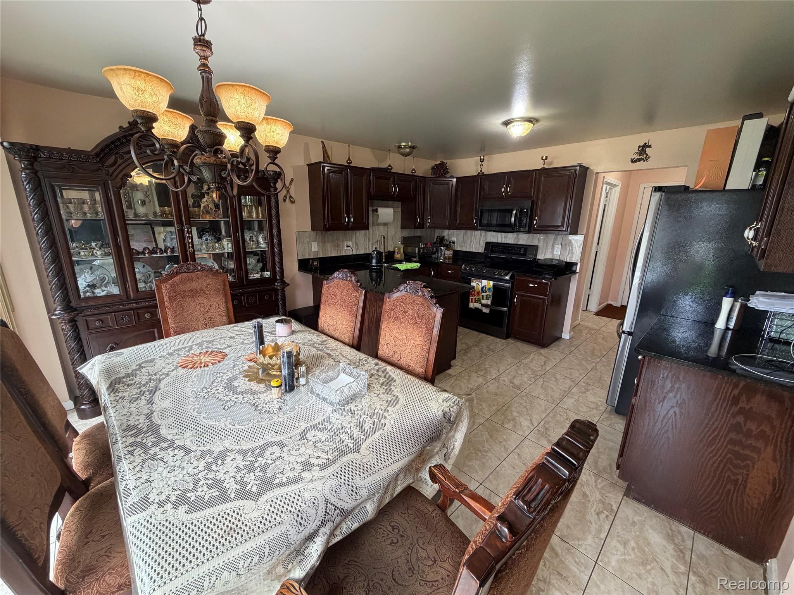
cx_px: 397
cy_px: 298
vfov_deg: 85.7
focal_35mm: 14
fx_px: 321
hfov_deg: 102.1
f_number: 2.2
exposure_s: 1/120
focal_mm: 2.22
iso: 320
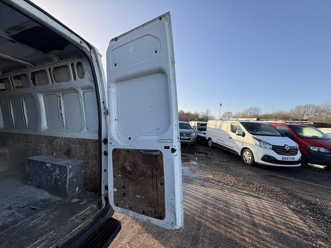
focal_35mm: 14
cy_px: 124
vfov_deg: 85.7
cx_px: 166
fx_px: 134
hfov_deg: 102.1
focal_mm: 2.22
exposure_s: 1/470
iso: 40
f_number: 2.2
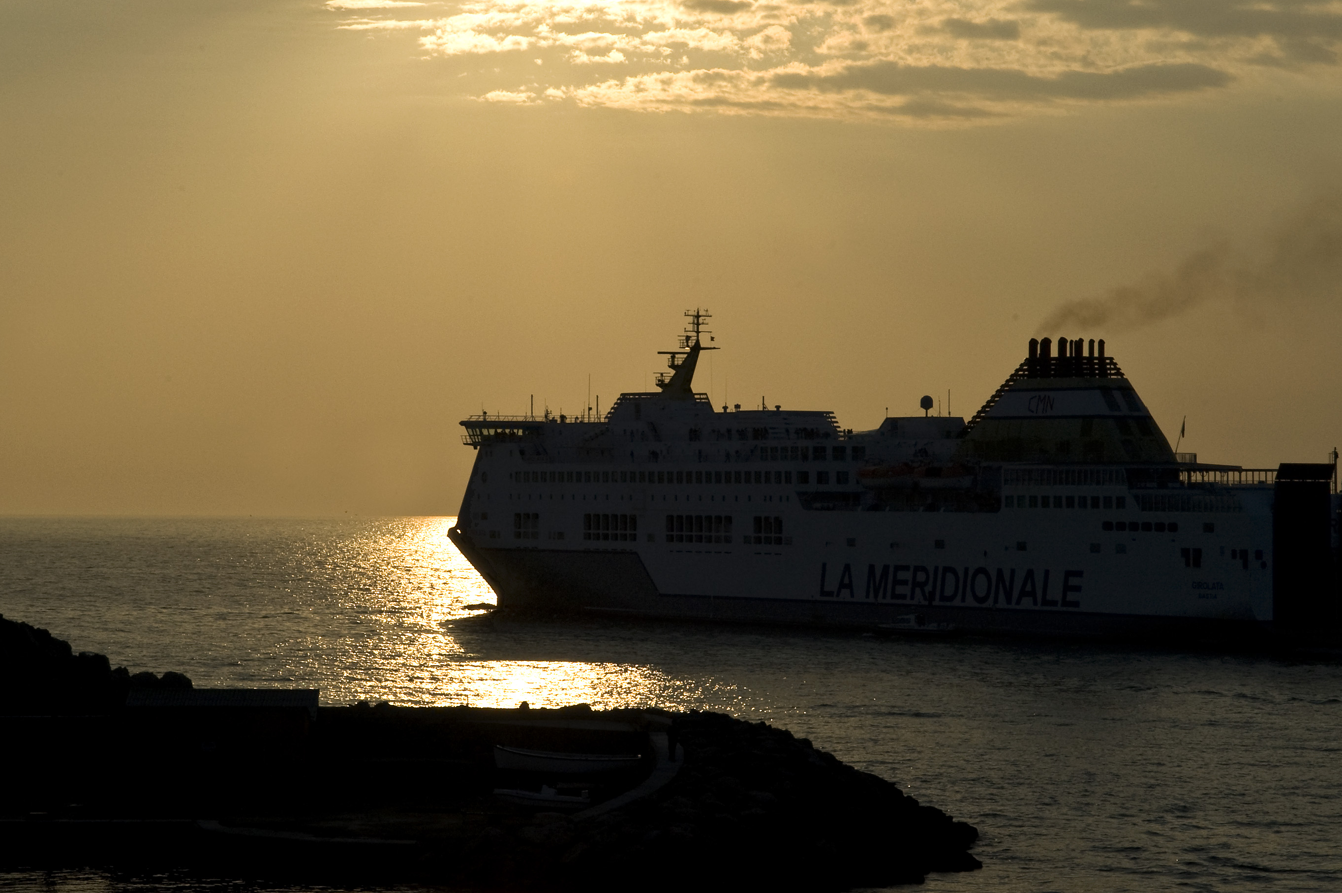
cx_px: 599
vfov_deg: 11.7
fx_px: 4358
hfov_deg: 17.5
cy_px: 385
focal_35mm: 117
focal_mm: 75
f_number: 25
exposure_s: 1/800
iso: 500
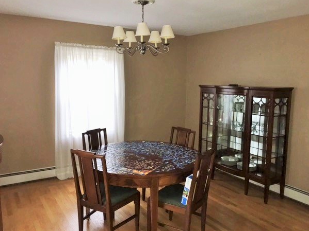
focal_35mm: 31
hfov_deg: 58.4
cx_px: 157
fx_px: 277
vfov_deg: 45.4
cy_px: 119
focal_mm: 4.15
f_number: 2.2
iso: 160
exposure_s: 1/16
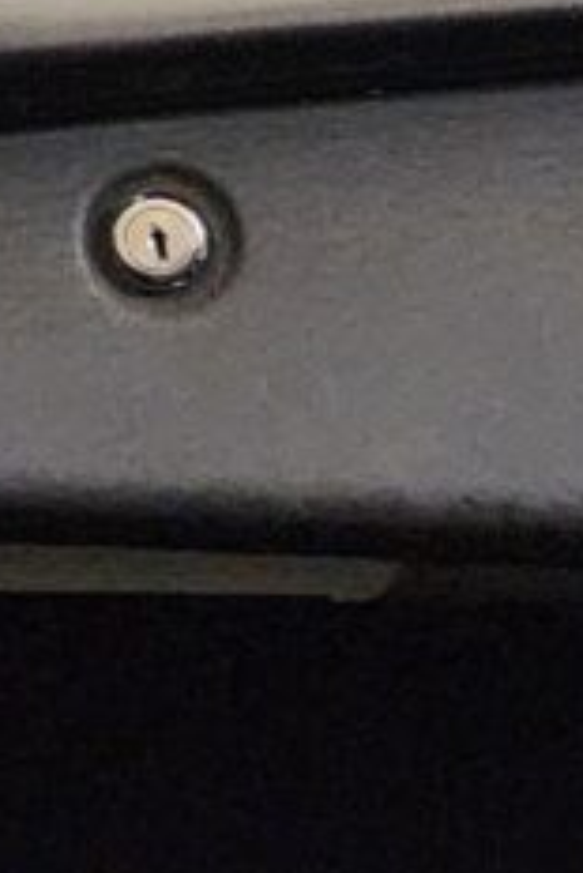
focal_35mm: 172
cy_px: 628
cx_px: 1591
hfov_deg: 7.3
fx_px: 4172
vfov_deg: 11.9
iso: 1250
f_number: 1.8
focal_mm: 5
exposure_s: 1/25
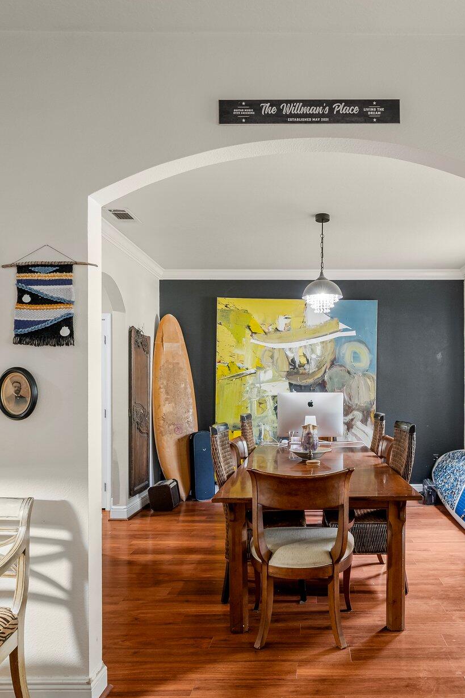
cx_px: 318
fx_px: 500
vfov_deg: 69.5
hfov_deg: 48.8
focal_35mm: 26
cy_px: 386
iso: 400
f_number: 8
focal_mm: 15.5
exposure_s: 1/2.5
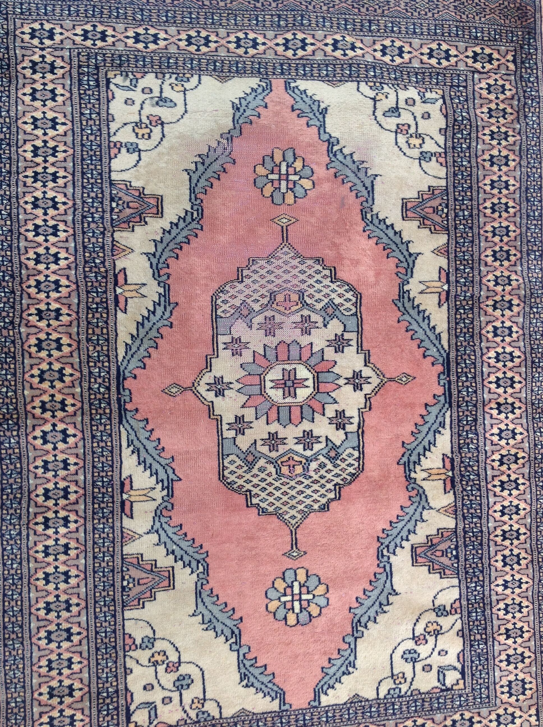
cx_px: 272
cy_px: 364
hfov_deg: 40.6
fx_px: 734
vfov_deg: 52.7
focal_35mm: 35
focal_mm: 4.28
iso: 50
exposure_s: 1/299
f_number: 2.4
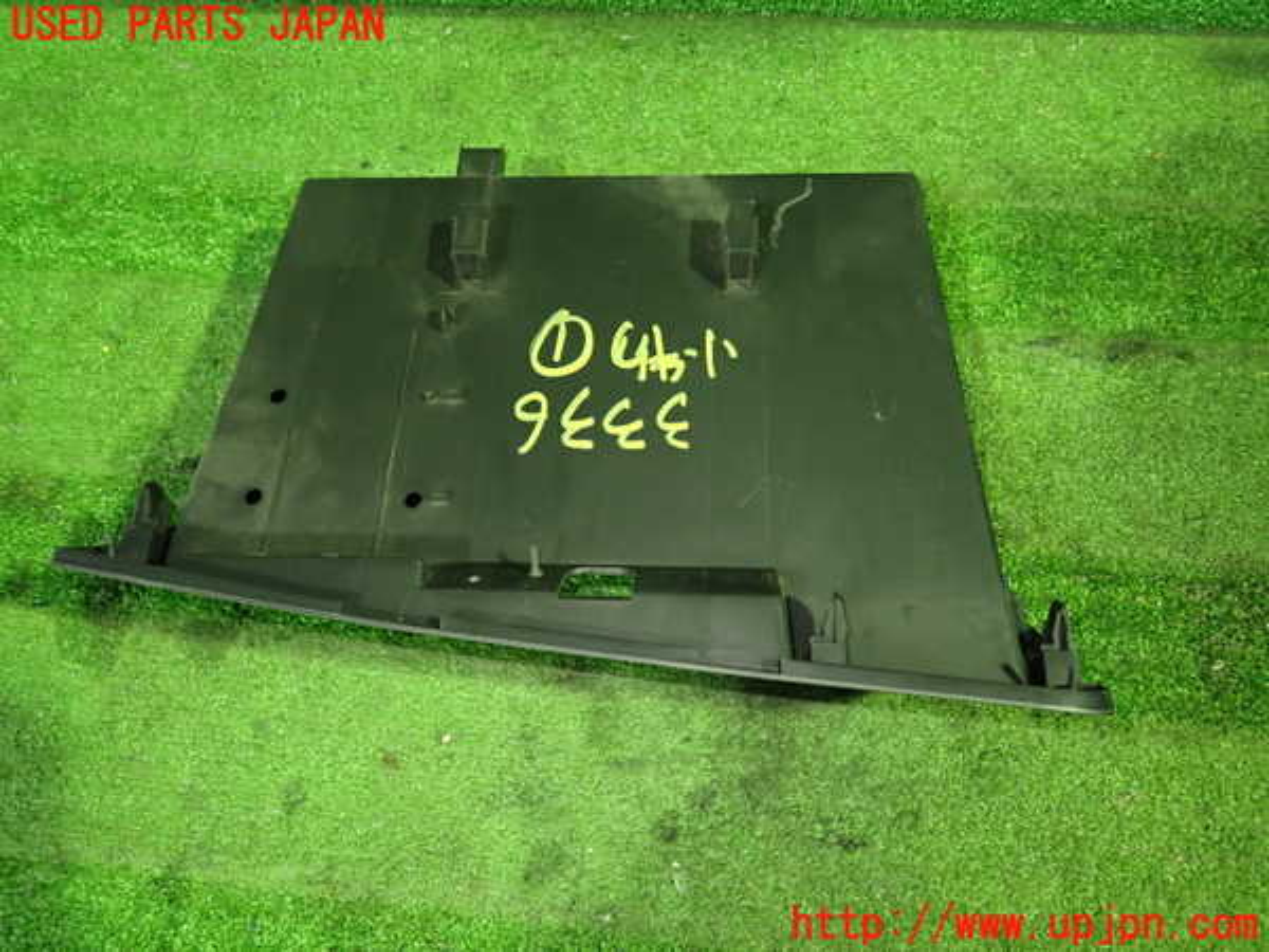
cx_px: 634
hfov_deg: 69.4
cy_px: 476
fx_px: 916
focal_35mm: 25
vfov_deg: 54.9
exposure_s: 1/30
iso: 800
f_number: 2
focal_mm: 4.5
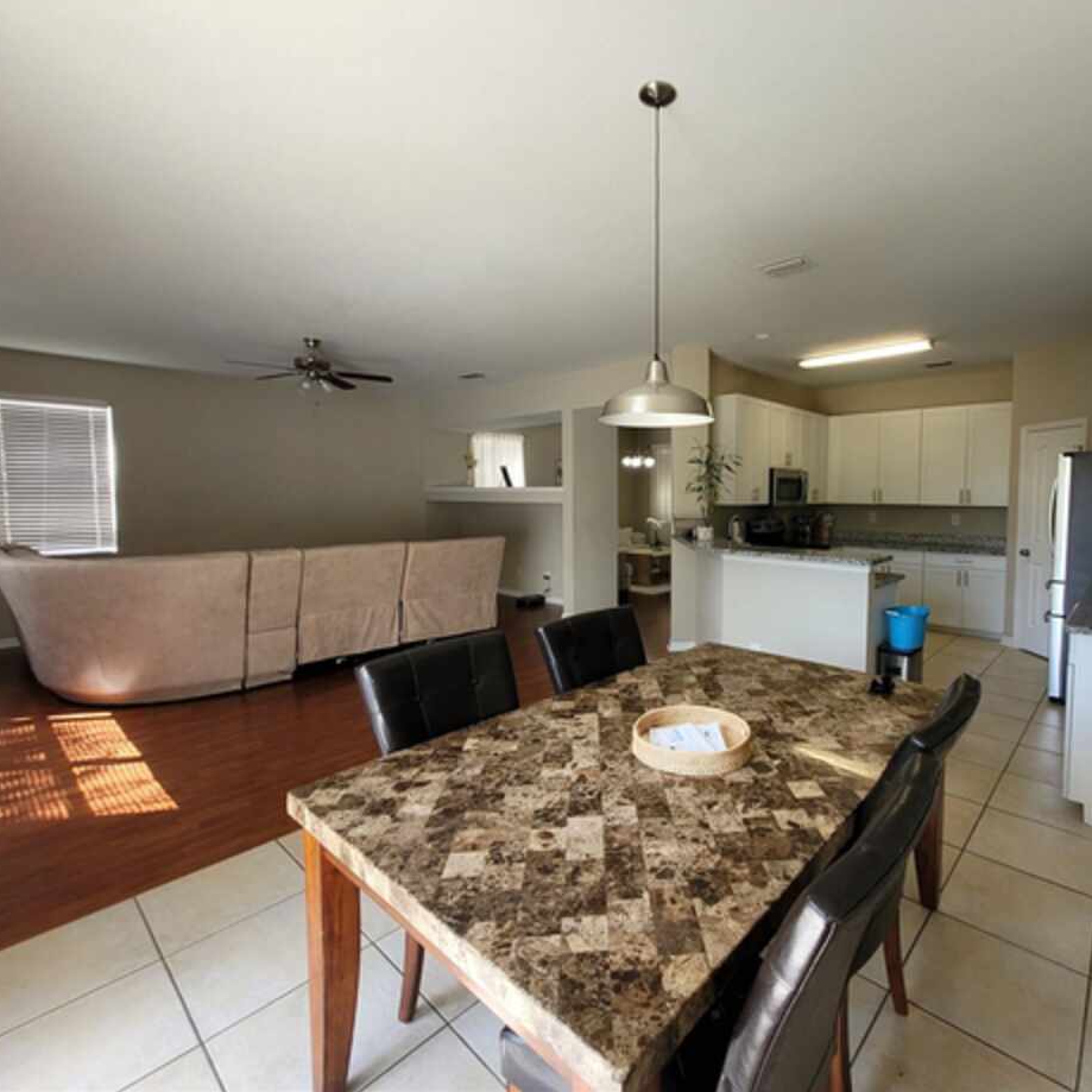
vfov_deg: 87.4
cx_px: 657
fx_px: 571
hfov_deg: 86.3
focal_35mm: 16
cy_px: 523
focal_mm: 1.74
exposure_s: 1/60
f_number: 2.2
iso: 64
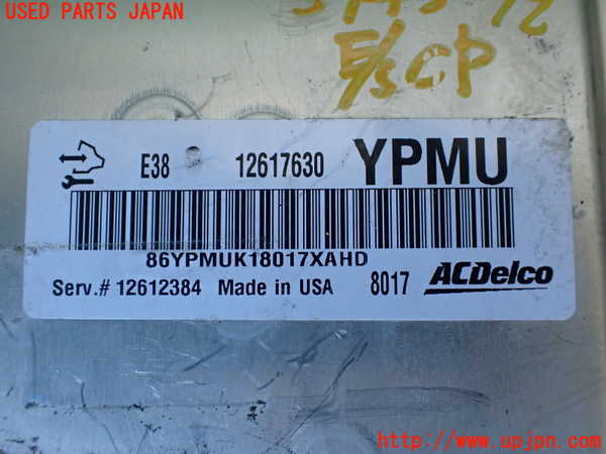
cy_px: 227
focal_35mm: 30
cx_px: 303
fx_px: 525
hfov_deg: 60.0
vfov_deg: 46.8
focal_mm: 5.4
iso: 500
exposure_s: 1/125
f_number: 2.3
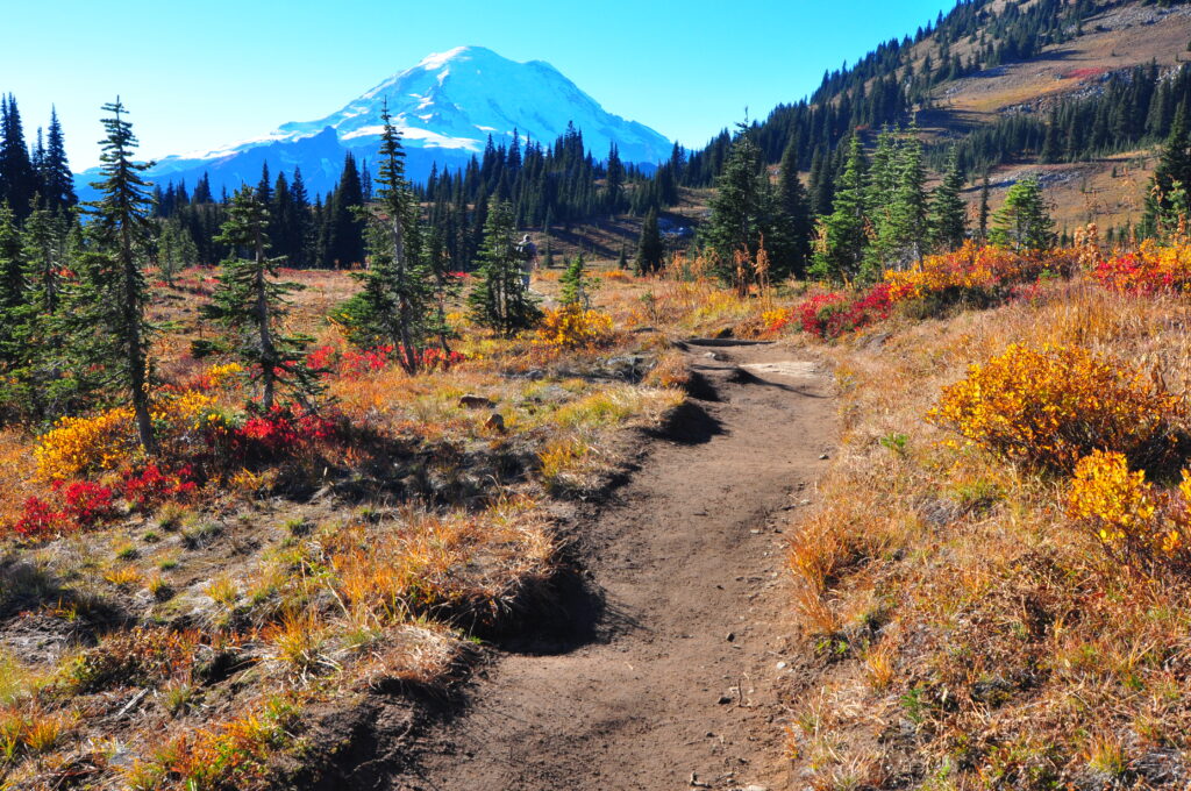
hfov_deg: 53.2
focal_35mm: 36
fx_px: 1189
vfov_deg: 36.8
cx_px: 596
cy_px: 396
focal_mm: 24
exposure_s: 1/160
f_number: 11
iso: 200
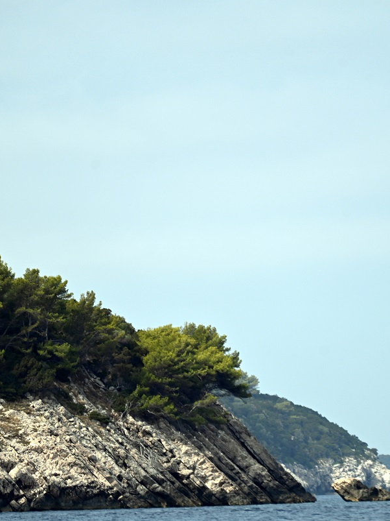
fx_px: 7017
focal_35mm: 467
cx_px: 220
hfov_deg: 3.2
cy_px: 276
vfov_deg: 4.2
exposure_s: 1/1000
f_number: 5.6
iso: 125
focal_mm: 300
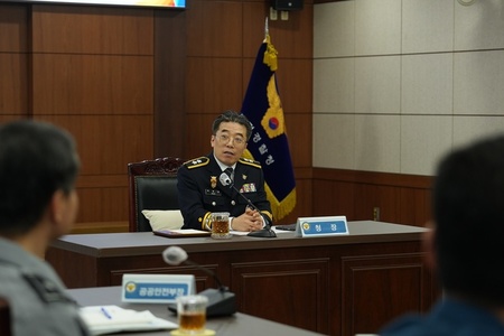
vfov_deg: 13.0
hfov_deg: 19.5
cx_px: 252
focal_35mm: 105
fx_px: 1470
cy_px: 168
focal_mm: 70
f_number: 2.8
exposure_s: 1/125
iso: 800
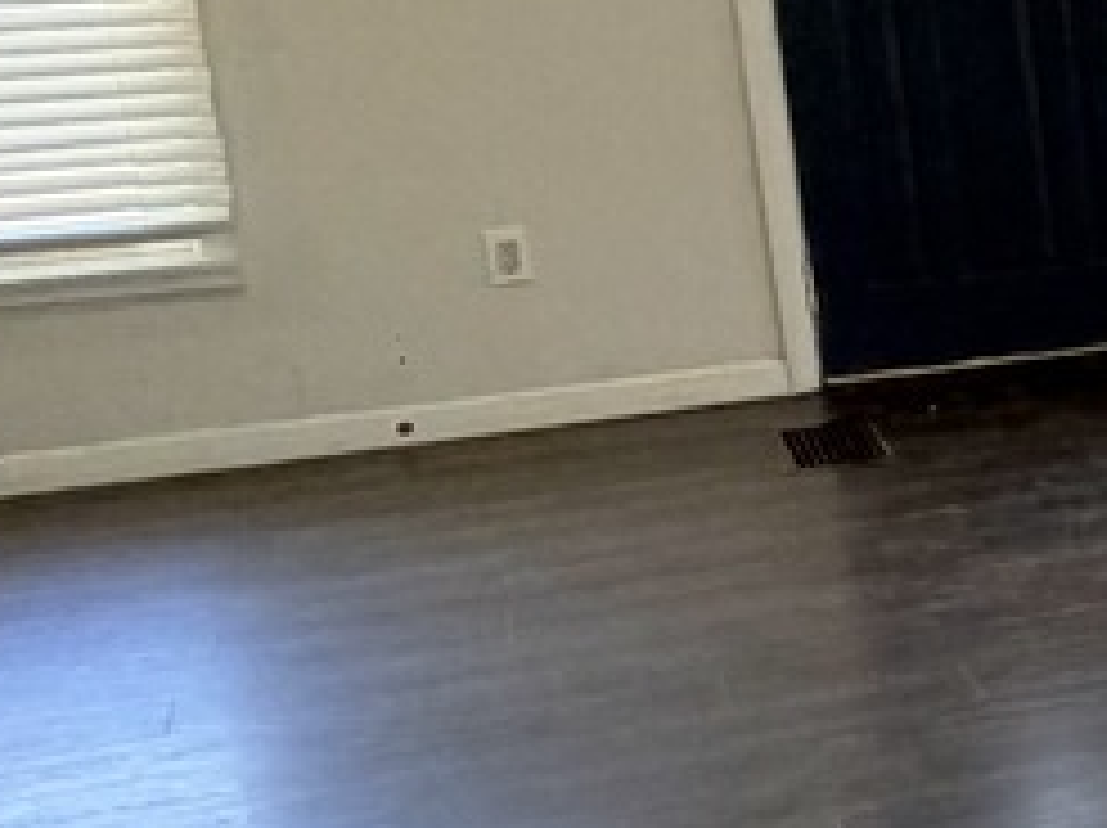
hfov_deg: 15.9
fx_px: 2620
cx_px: 2452
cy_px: 256
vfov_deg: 17.9
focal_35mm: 82
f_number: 2.2
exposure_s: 1/120
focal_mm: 2.22
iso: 200
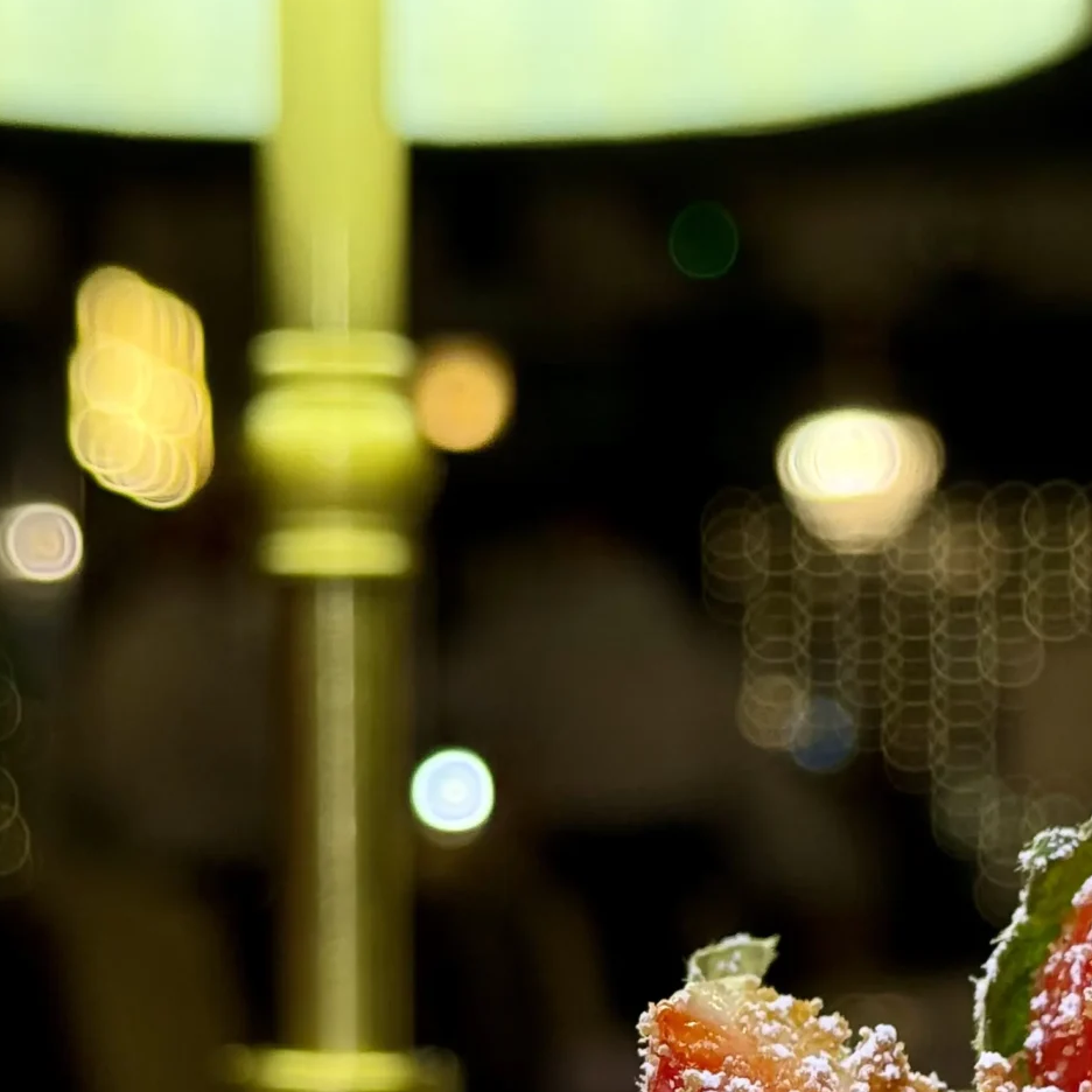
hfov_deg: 15.0
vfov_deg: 14.8
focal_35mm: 116
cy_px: 1099
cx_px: 793
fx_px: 4140
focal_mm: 6.76
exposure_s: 1/50
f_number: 1.78
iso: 160
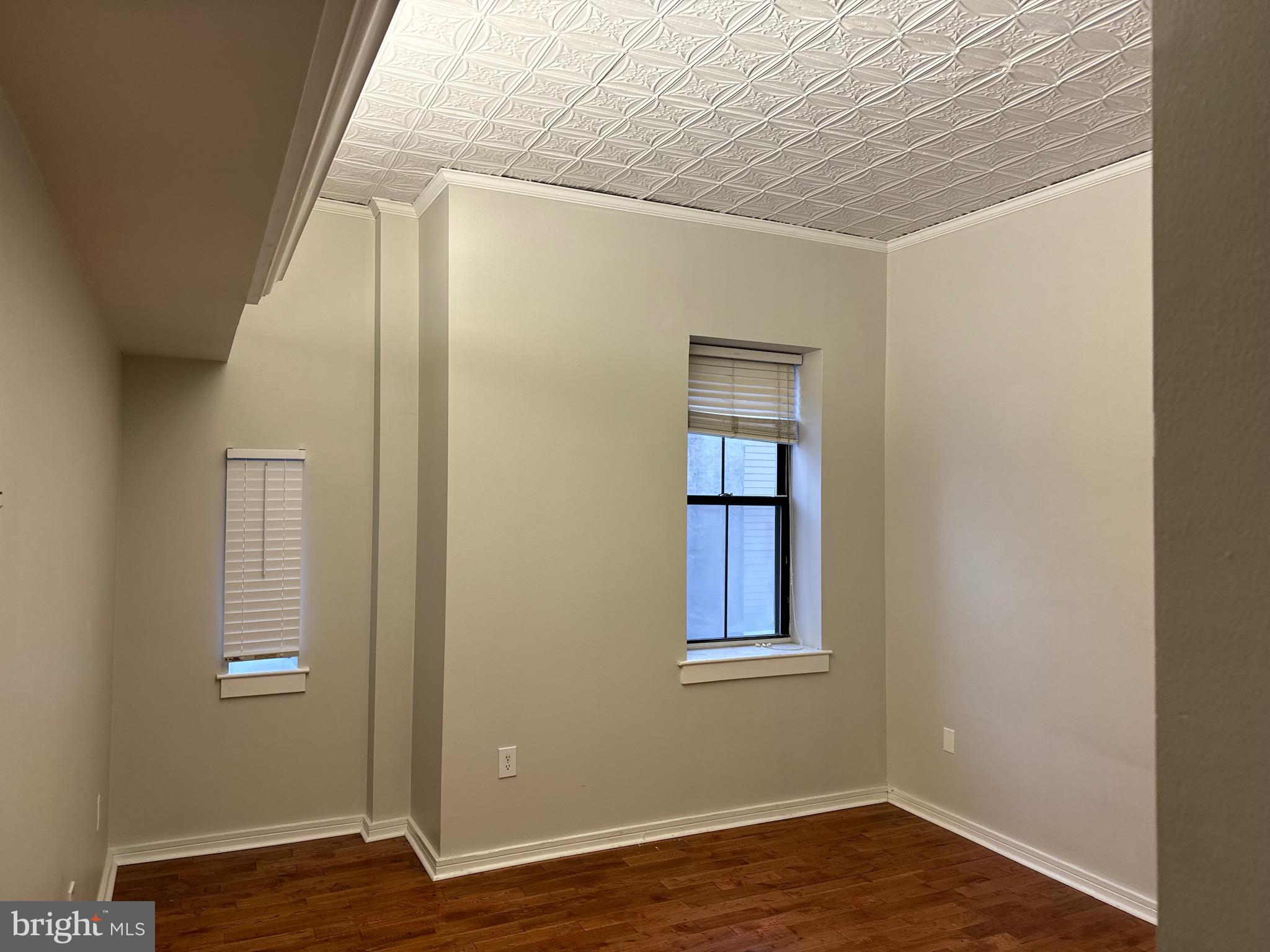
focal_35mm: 24
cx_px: 635
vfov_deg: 56.8
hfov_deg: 71.6
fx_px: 881
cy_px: 476
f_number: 1.78
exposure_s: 1/120
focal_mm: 6.86
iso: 100
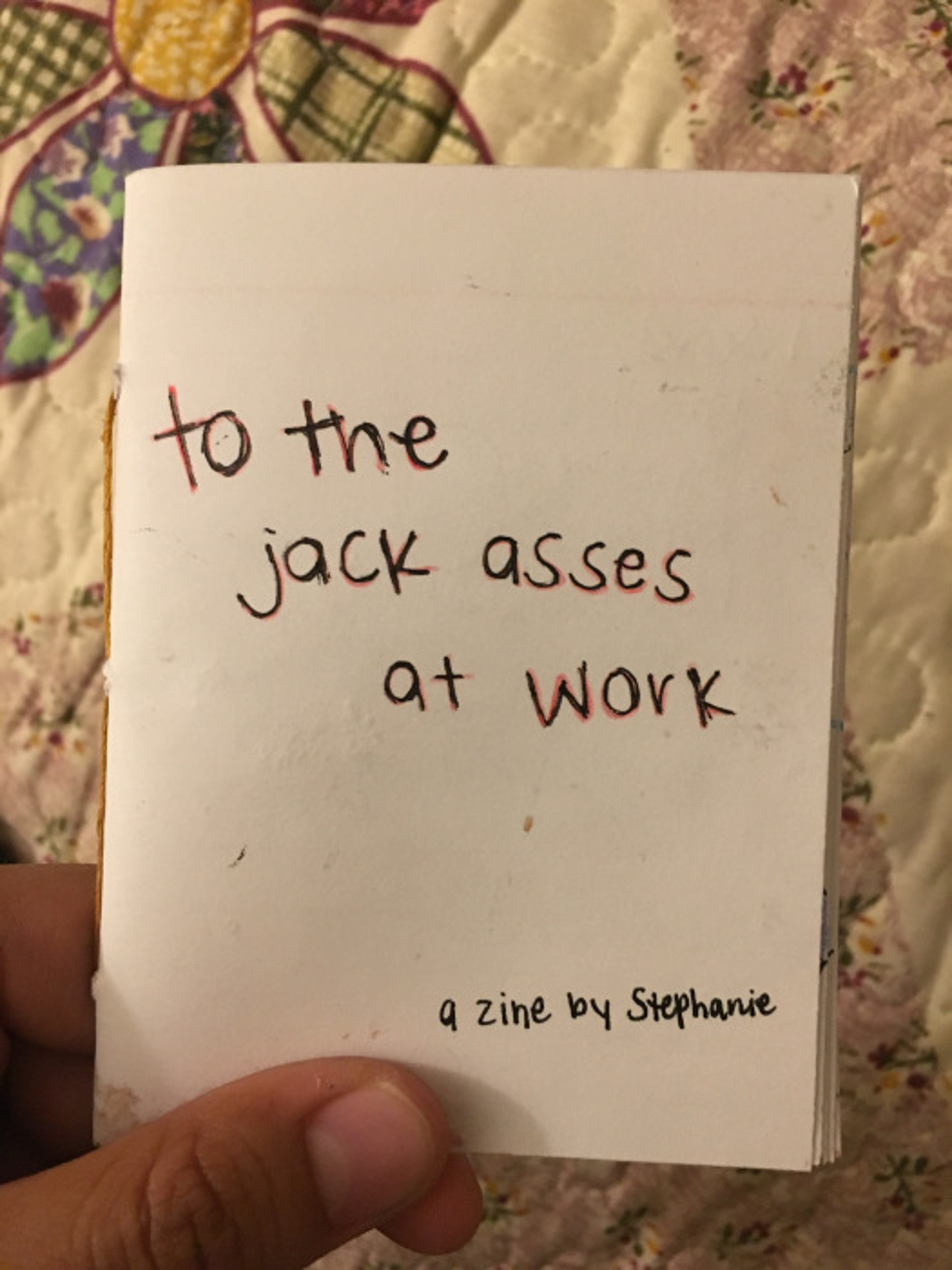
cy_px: 635
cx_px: 476
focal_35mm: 29
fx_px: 1063
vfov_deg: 61.7
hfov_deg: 48.2
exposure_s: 1/17
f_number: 2.2
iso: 200
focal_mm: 4.15
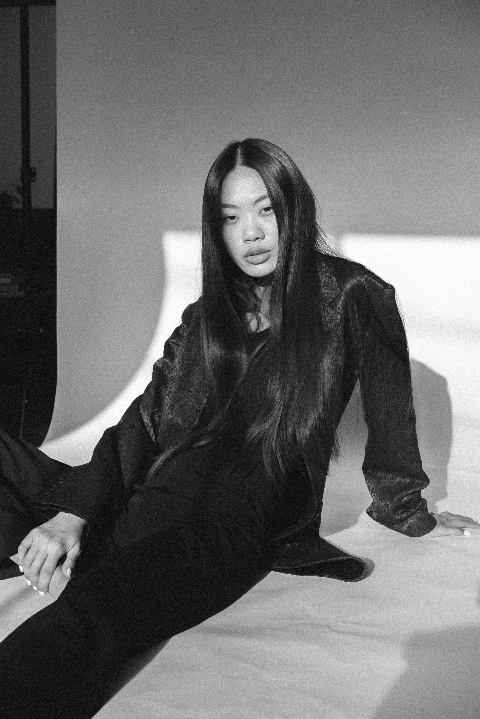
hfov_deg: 24.7
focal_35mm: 55
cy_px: 360
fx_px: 1098
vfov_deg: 36.2
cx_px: 240
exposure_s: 1/250
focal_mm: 55
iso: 200
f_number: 6.3
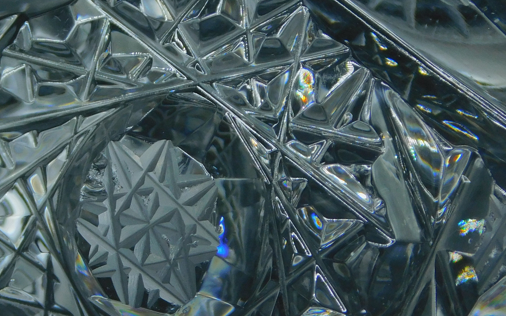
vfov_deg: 3.3
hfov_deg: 5.3
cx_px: 207
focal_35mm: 400
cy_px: 263
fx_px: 5516
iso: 125
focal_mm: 32.7
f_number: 5.4
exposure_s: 1/100
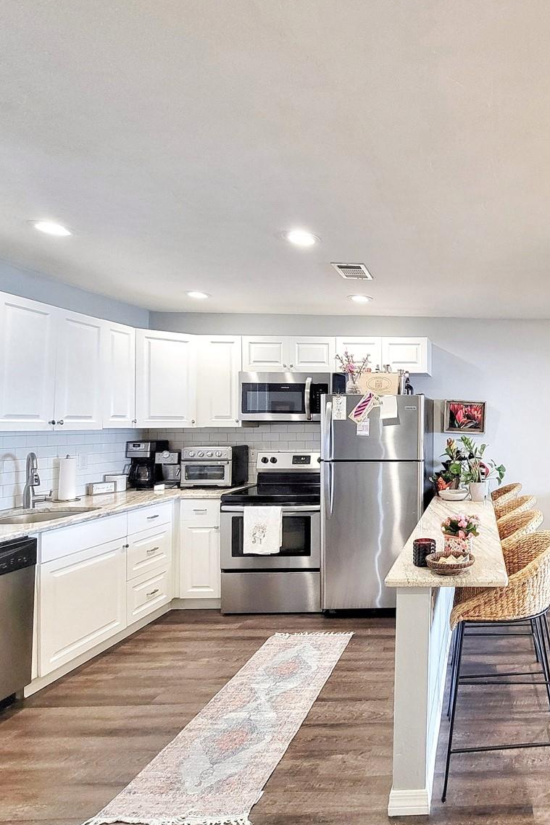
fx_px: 436
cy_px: 416
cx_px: 499
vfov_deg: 86.9
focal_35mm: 19
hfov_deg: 55.6
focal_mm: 2.2
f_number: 2.2
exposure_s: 1/60
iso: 320
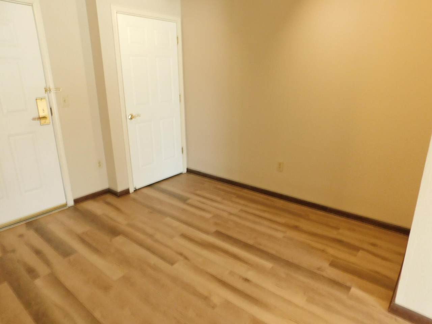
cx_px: 216
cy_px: 162
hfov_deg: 73.9
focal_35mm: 23
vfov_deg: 58.9
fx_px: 287
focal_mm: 4
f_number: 3
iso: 400
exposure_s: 1/30
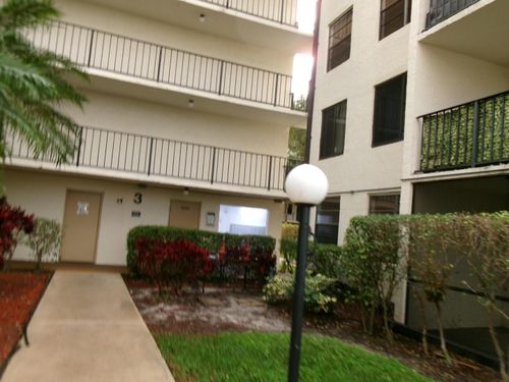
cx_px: 254
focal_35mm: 28
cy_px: 191
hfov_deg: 63.4
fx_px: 412
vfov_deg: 49.7
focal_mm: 5.1
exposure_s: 1/34
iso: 109
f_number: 3.9
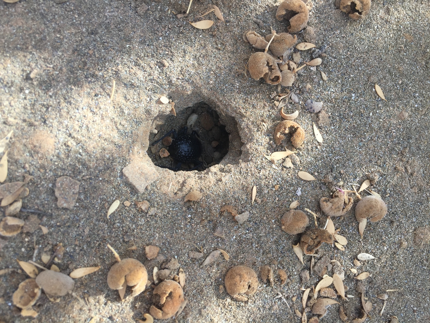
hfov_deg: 61.7
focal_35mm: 29
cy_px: 162
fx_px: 360
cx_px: 215
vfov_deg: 48.2
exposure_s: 1/399
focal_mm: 4.15
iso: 32
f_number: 2.2
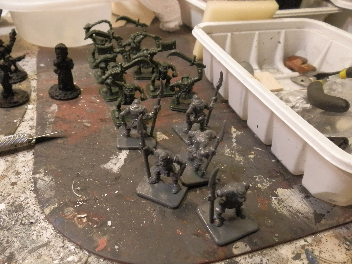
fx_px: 285
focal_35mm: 28
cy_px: 132
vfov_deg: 49.7
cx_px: 176
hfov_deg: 63.4
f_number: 3.1
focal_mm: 5
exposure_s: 1/60
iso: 400
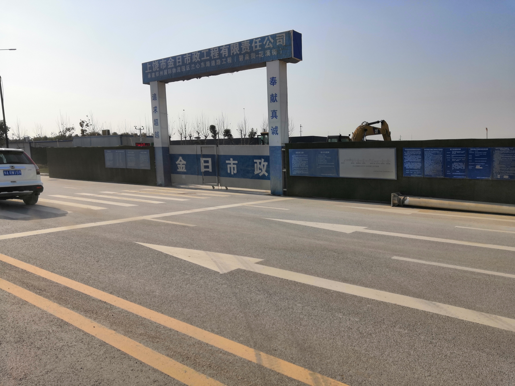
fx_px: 402
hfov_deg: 65.3
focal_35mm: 27
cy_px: 193
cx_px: 258
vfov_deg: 51.4
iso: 50
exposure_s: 1/2203
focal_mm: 3.95
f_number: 1.8
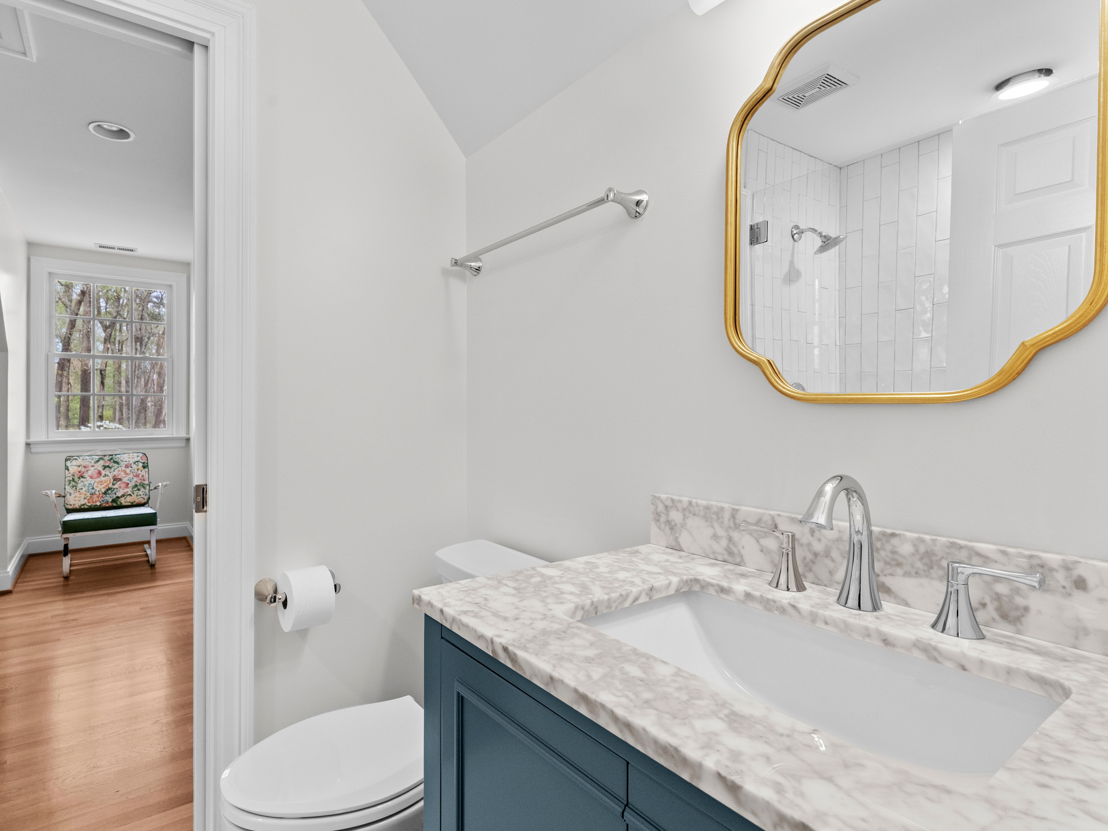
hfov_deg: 90.3
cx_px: 474
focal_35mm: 17
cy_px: 419
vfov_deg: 74.6
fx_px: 545
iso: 1250
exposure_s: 1/15
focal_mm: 14.9
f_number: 10
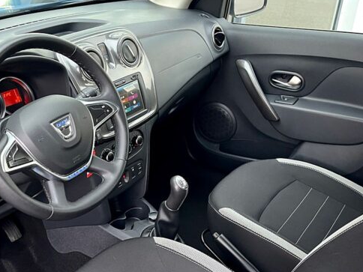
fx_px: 451
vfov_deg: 33.4
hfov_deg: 43.3
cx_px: 125
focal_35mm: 43
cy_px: 175
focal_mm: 5.1
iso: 250
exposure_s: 1/50
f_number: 1.6
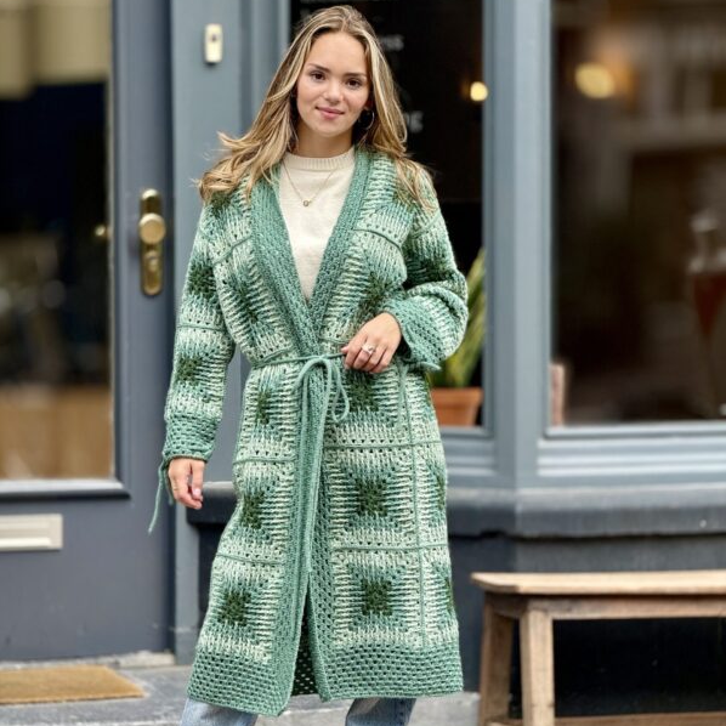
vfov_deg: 12.3
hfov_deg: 12.3
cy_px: 412
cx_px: 363
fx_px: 3369
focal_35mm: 142
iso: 64
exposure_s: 1/277
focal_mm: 15.66
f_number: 2.8
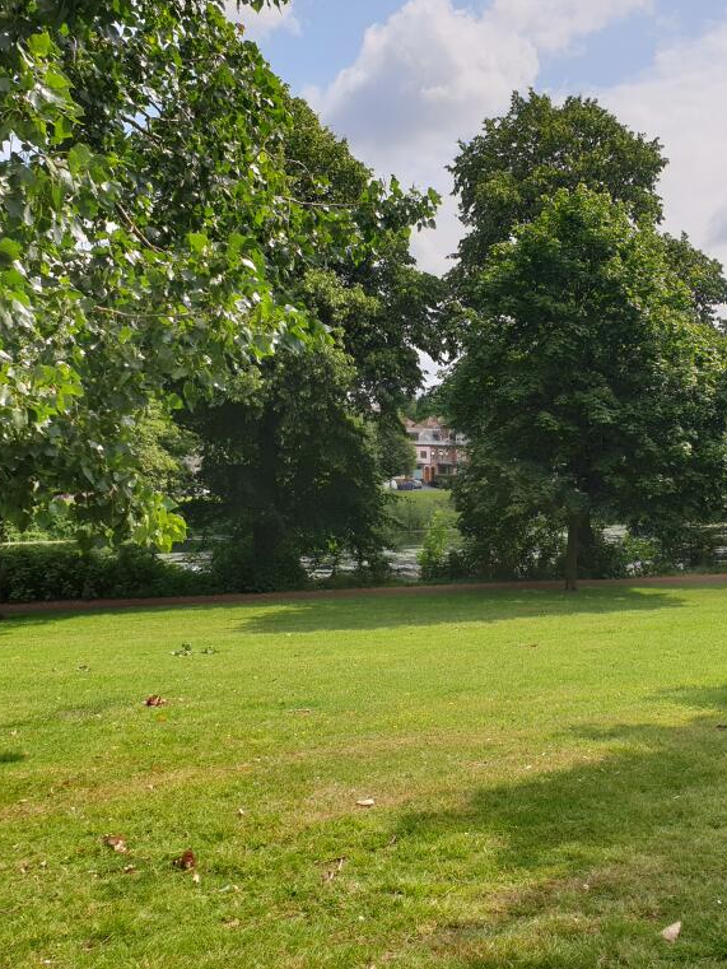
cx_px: 518
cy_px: 486
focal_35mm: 35
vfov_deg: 52.6
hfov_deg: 39.9
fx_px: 980
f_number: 2.4
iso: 50
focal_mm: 4.3
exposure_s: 1/2146
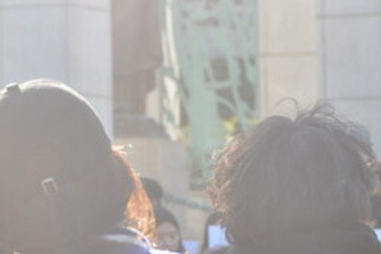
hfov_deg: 9.2
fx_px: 2370
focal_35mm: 224
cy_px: 192
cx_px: 237
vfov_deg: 6.1
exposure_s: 1/500
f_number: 5.6
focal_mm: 62
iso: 400
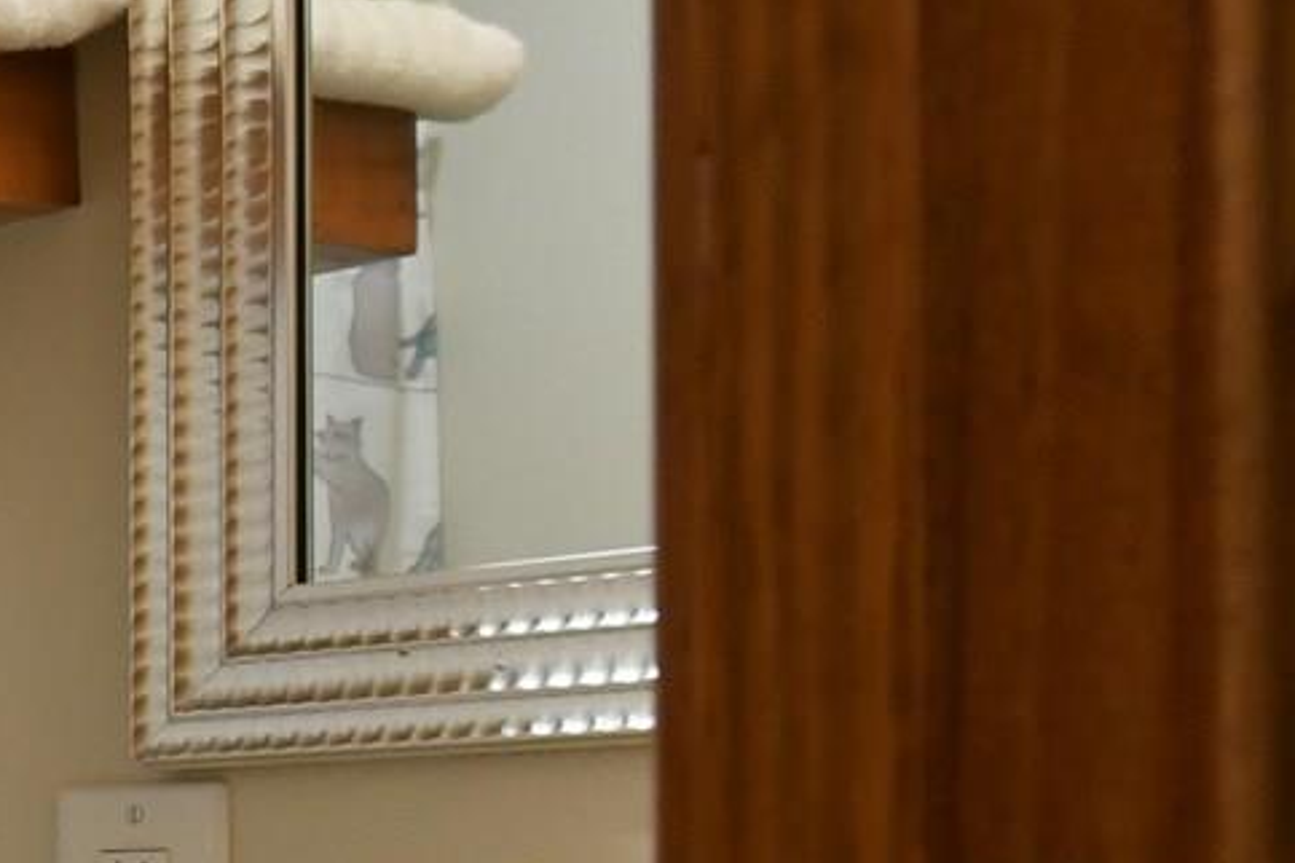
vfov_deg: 14.9
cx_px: -1686
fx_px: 3201
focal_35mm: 89
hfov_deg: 15.2
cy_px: 1016
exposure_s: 1/125
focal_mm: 14
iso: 2500
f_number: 5.6
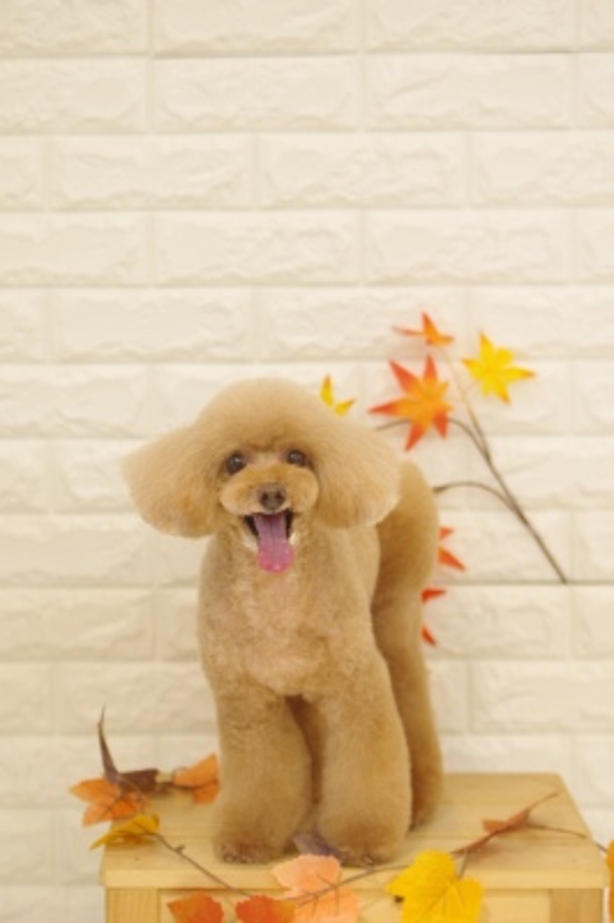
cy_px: 462
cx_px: 307
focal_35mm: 82
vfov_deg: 24.8
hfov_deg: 16.6
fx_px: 2101
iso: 640
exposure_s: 1/100
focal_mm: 55
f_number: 2.8
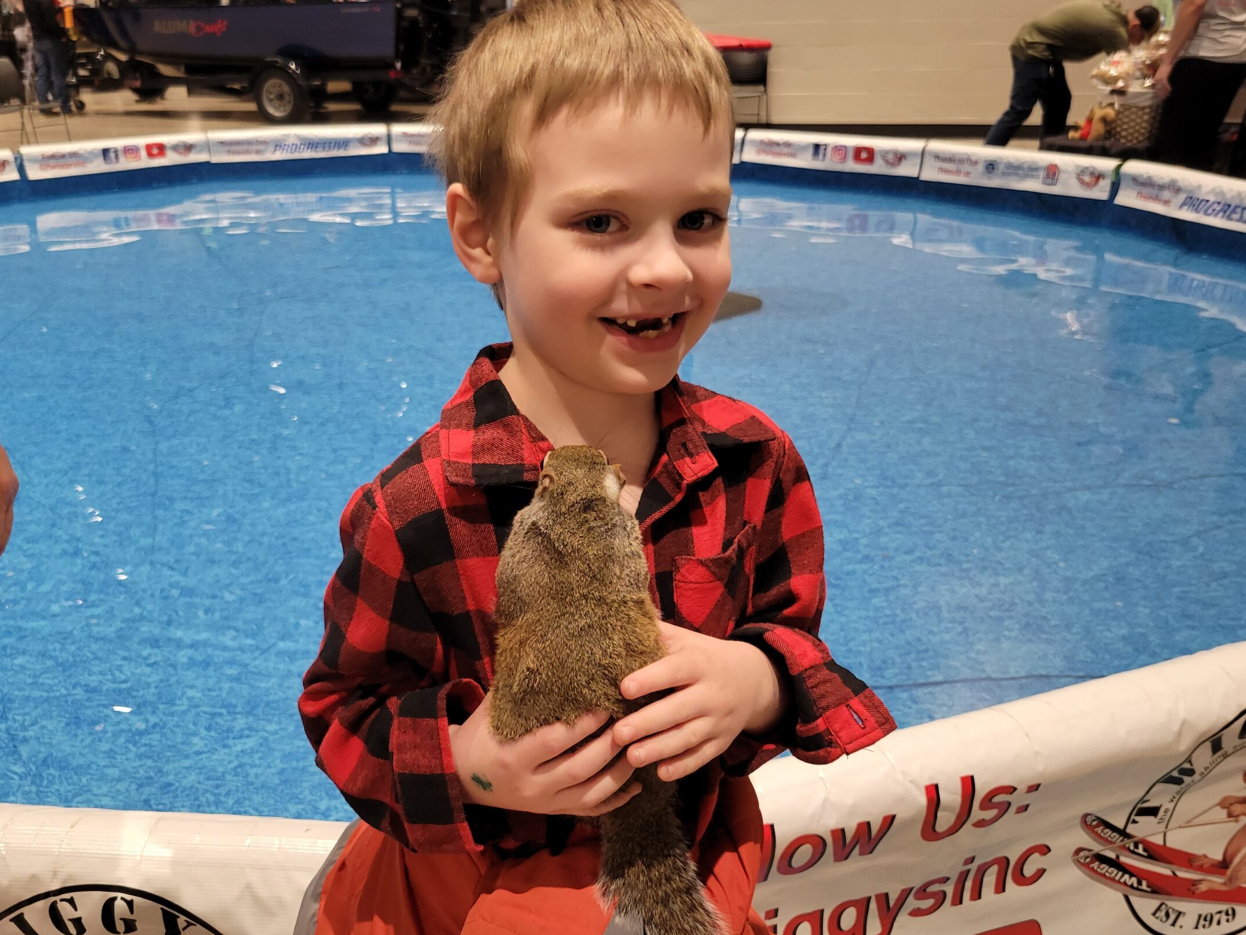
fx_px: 1116
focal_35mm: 31
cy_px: 471
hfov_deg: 58.1
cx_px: 525
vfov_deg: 45.4
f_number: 1.8
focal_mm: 5.4
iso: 250
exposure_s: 1/120
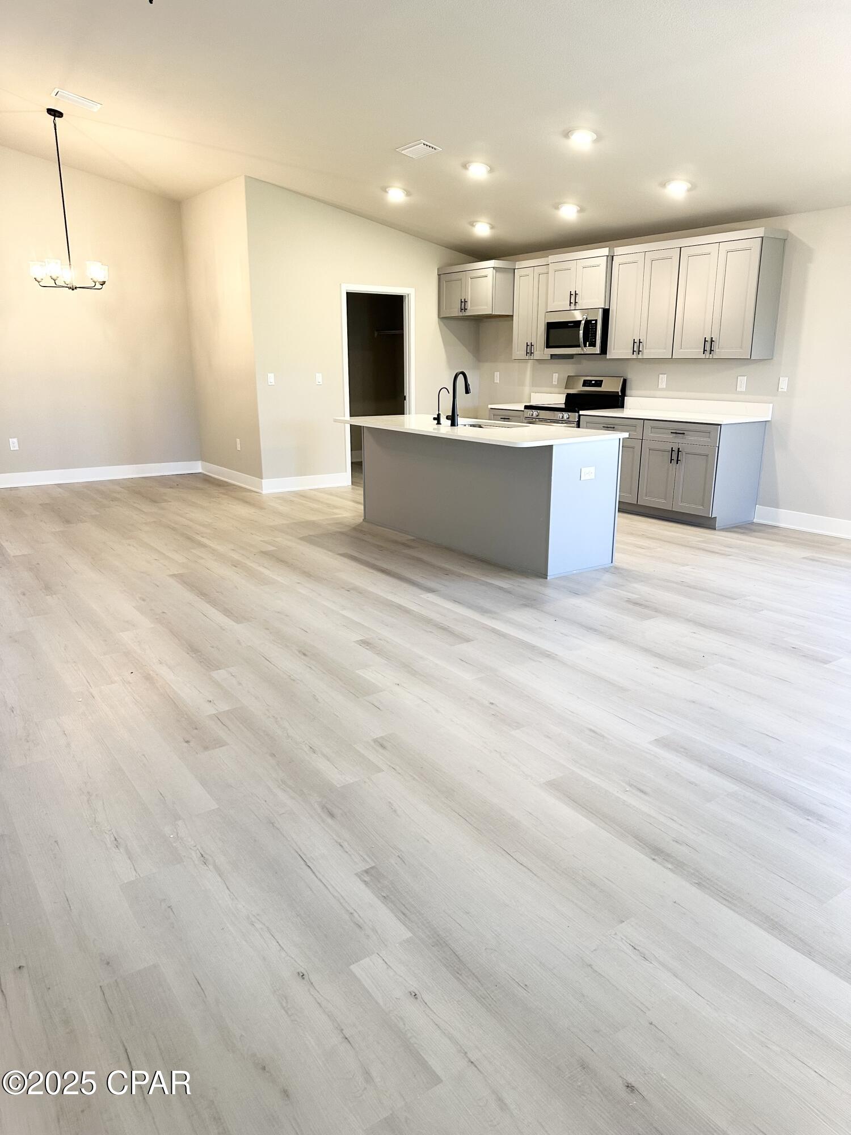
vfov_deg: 71.6
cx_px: 426
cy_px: 568
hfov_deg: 56.8
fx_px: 787
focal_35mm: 24
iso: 200
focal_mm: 6.86
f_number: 1.78
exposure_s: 1/120
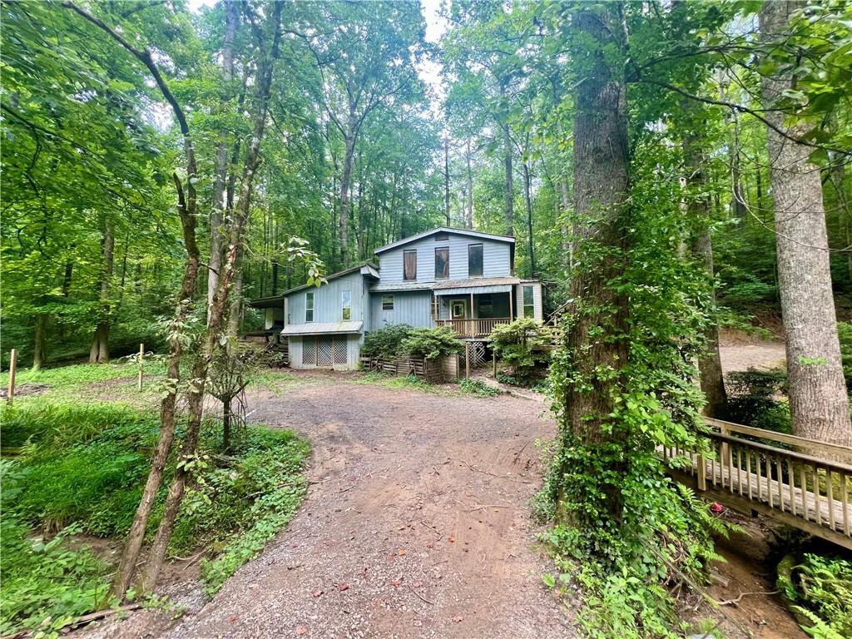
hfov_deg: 106.2
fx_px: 320
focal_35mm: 13
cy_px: 320
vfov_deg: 89.9
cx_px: 426
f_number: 1.8
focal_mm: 1.57
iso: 100
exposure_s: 1/99
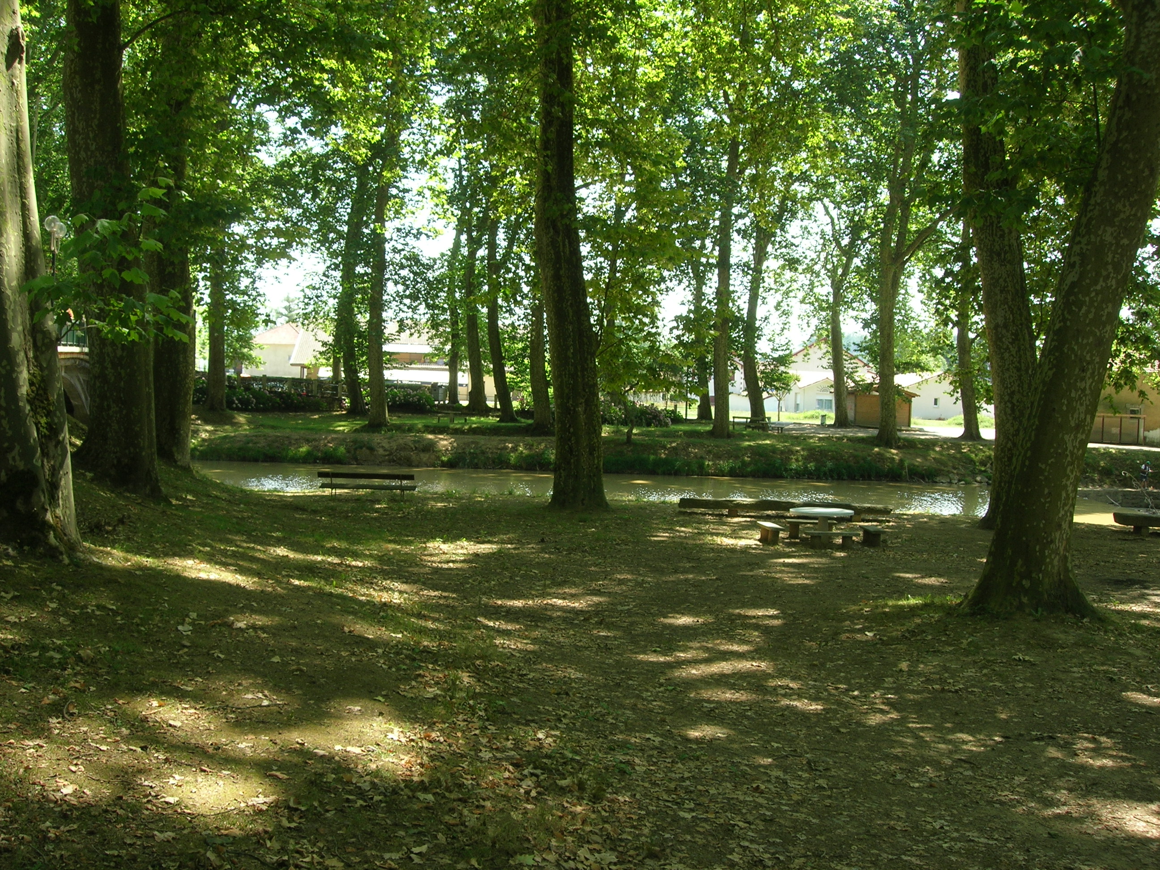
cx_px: 580
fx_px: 1273
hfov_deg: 49.0
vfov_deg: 37.7
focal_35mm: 38
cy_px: 435
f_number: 4.8
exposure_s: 1/85.8
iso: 64
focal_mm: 7.8
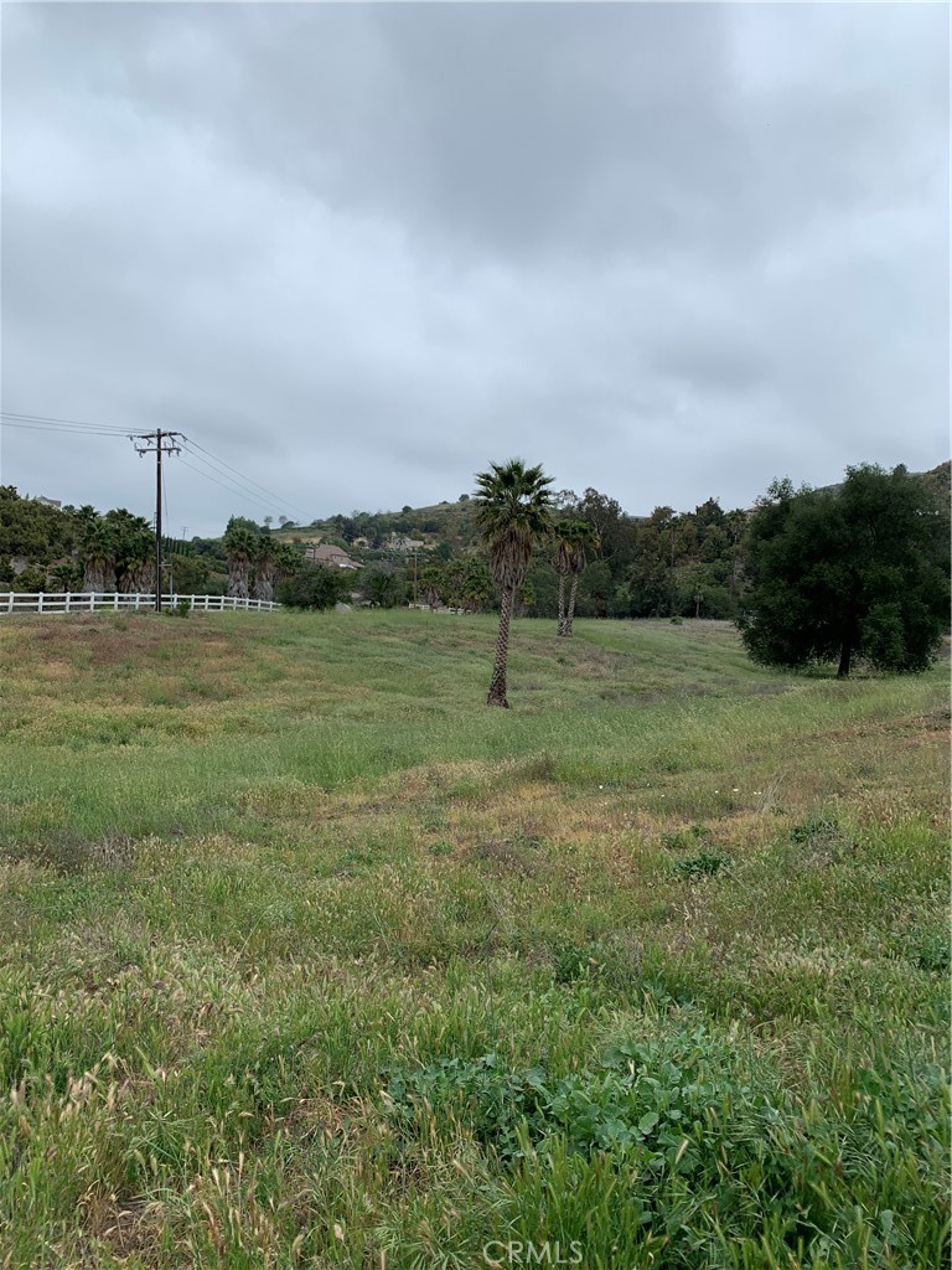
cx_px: 476
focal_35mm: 26
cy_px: 635
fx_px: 953
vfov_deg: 67.3
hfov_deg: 53.1
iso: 25
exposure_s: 1/1916
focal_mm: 4.25
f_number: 1.8
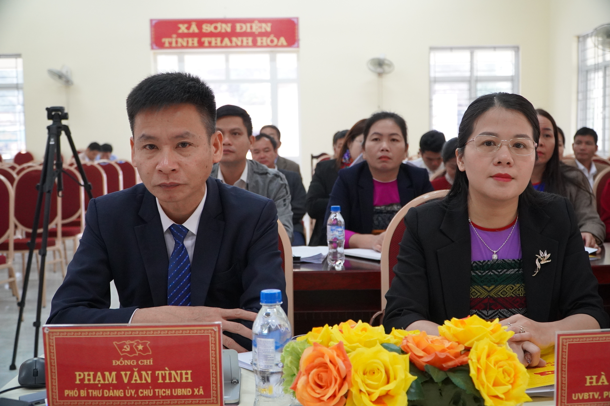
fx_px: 711
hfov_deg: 46.4
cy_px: 203
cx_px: 305
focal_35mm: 42
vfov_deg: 31.8
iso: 3200
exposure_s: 1/160
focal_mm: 28
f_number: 4
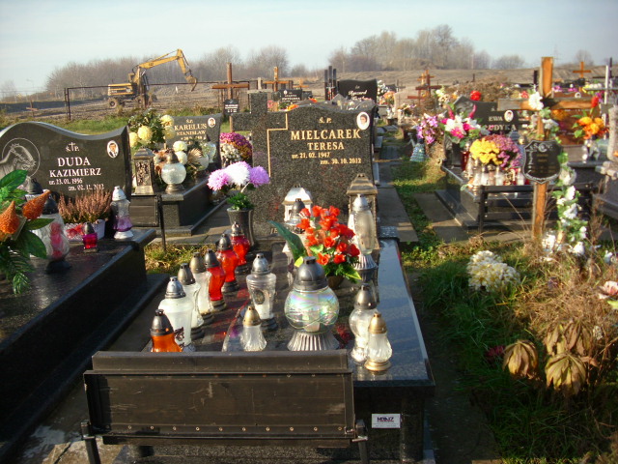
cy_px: 232
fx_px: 661
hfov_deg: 50.1
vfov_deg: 38.7
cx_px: 309
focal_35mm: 37
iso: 50
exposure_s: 1/478
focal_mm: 6.2
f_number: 2.8
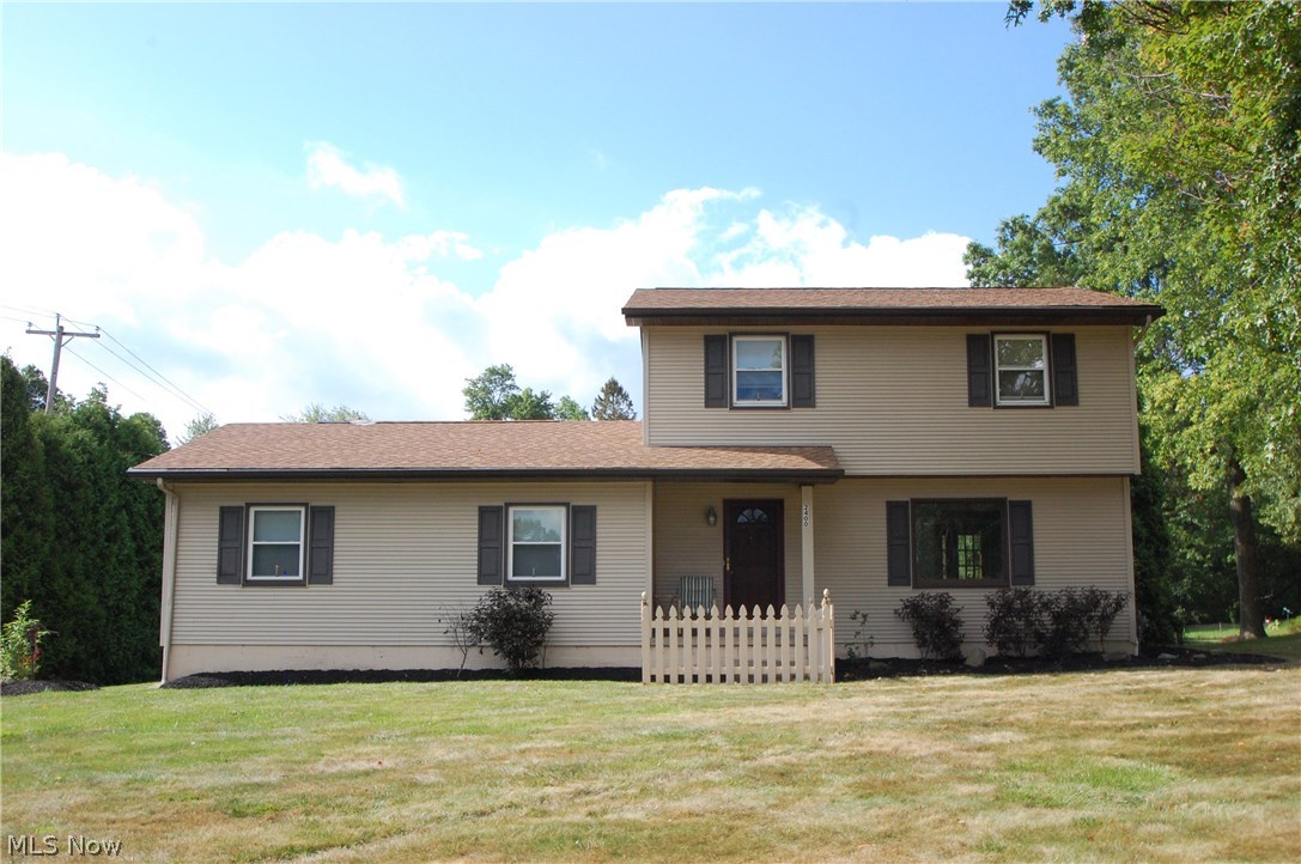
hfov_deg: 53.2
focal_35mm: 36
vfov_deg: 36.8
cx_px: 650
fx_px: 1299
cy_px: 432
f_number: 11
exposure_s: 1/500
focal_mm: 24
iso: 800
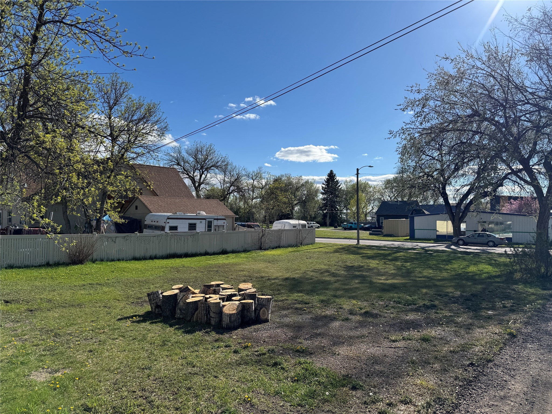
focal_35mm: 24
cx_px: 276
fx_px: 383
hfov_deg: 71.6
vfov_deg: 56.8
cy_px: 207
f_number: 1.78
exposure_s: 1/6410
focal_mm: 6.76
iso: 80
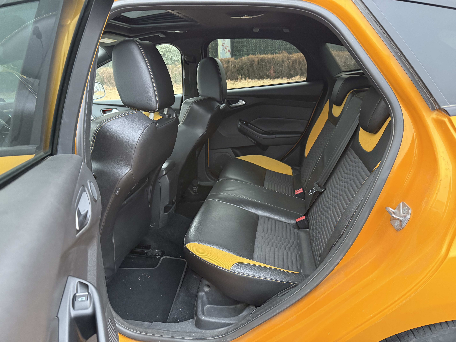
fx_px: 316
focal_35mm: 24
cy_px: 171
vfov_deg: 56.8
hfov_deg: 71.6
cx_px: 228
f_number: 1.78
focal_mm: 6.76
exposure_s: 1/46
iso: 800
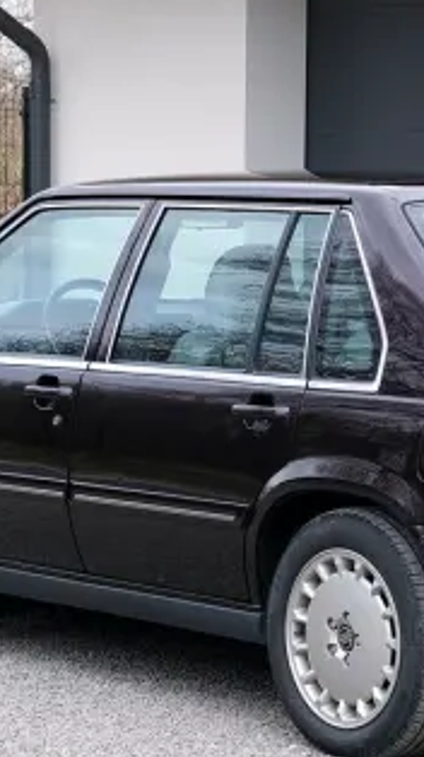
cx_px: 398
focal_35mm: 156
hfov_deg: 7.7
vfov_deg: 13.8
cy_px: 412
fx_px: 3126
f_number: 5.6
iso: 320
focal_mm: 48.4
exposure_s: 1/250
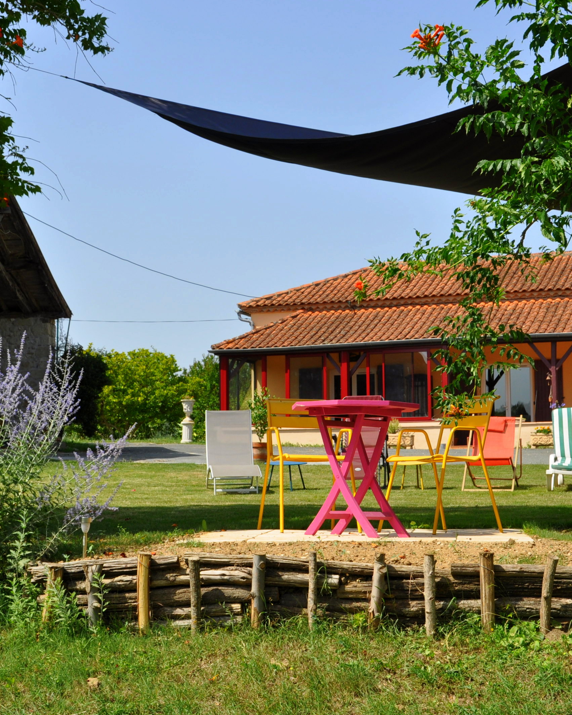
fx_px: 1439
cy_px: 358
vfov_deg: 27.9
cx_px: 288
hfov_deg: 22.5
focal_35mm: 68
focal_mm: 32
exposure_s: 1/400
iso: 200
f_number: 10
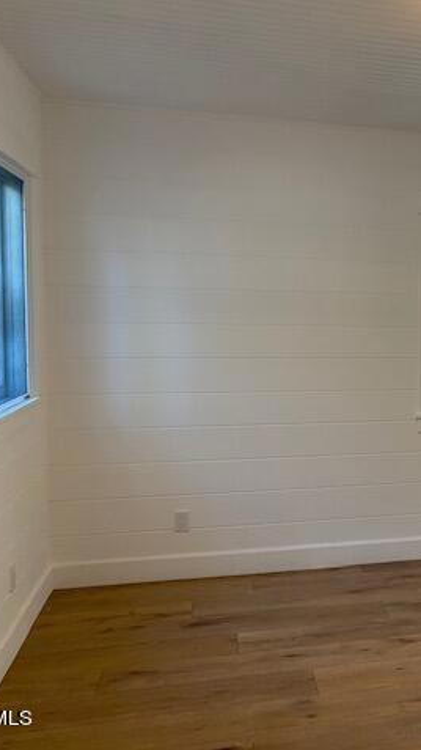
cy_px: 374
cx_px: 456
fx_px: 755
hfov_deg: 28.5
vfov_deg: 52.8
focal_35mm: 38
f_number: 1.8
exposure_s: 1/60
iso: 125
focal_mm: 4.25
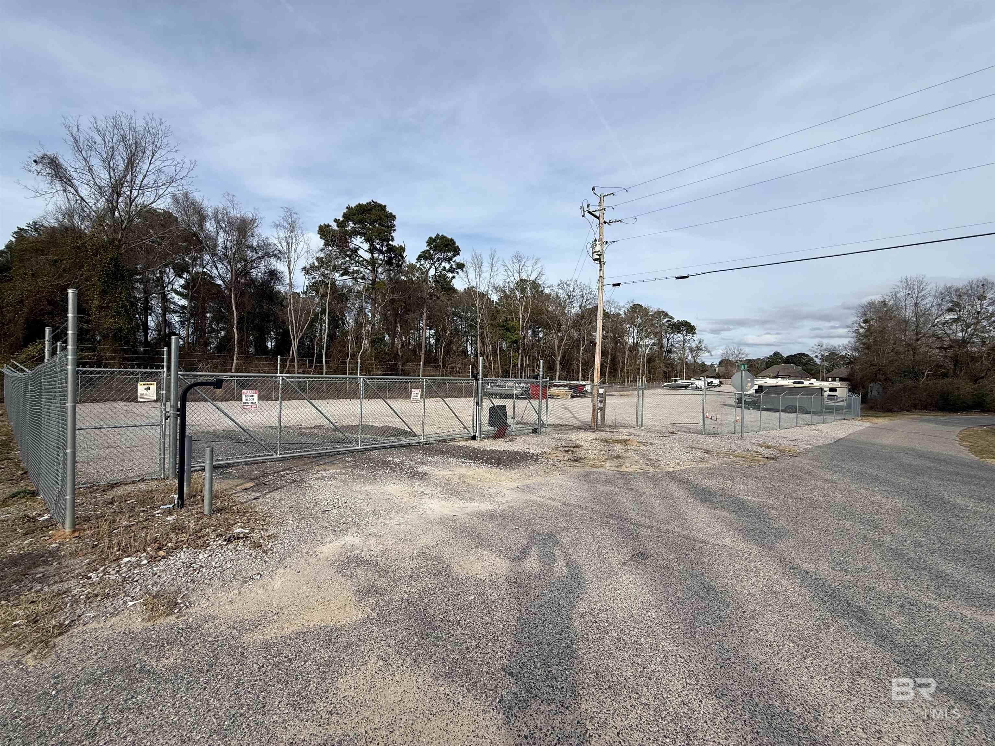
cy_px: 373
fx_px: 402
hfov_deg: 102.1
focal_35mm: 14
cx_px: 498
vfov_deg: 85.7
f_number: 2.2
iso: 50
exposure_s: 1/1698
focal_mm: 2.22
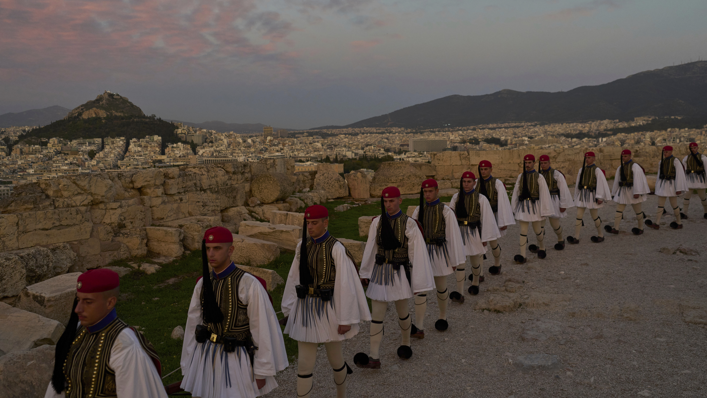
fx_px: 694
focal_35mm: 37
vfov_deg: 32.0
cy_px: 176
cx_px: 354
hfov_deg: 54.0
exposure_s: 1/320
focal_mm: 35
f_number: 4
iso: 800
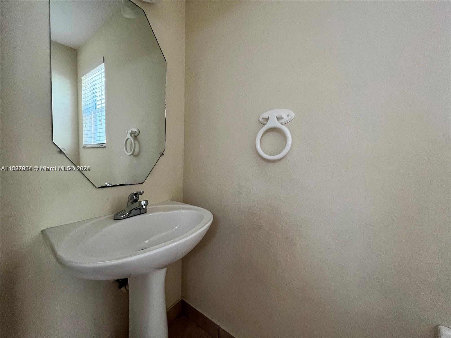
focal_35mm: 13
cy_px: 169
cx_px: 226
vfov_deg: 89.9
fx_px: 169
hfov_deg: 106.2
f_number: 1.8
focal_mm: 1.57
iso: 400
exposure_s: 1/60
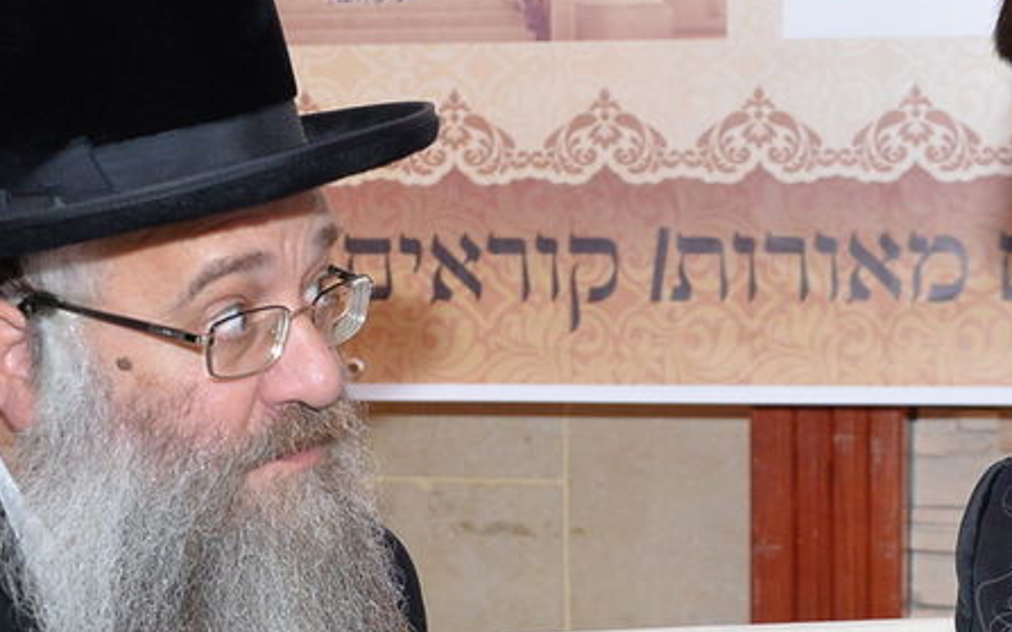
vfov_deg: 11.3
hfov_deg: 18.1
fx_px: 3171
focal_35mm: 115
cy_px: 479
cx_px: 672
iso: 1250
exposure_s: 1/125
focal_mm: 36
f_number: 4.5
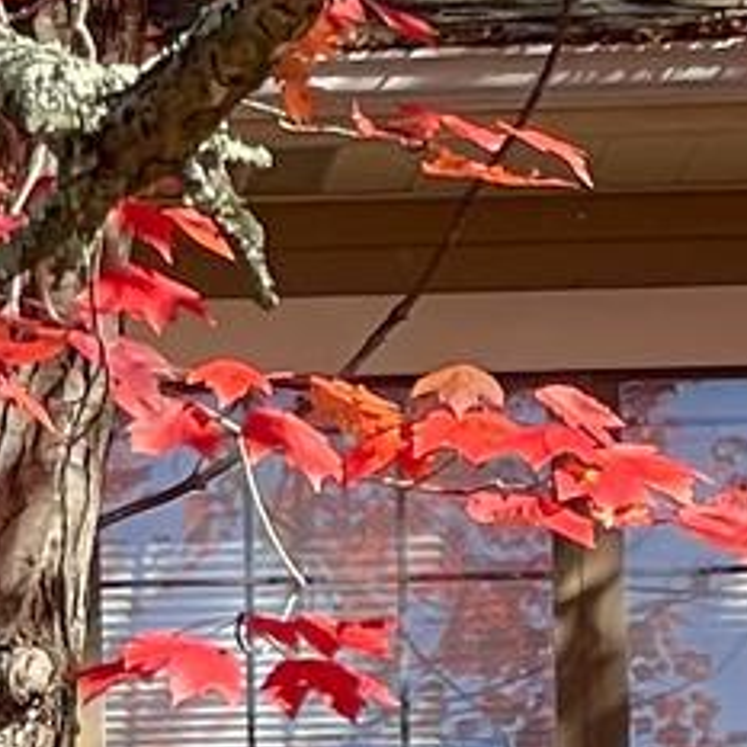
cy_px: 1911
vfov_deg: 4.2
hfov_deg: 4.0
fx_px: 9863
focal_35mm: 404
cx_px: -2382
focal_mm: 6
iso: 25
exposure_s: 1/272
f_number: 2
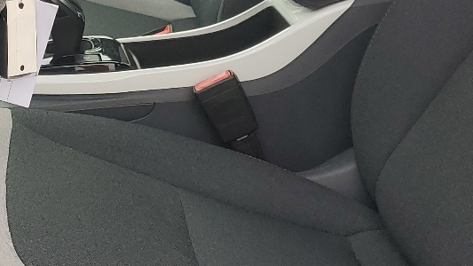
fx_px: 1066
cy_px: 11
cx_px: -3
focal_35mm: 85
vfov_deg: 14.1
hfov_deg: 23.9
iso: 50
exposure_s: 1/250
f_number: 1.5
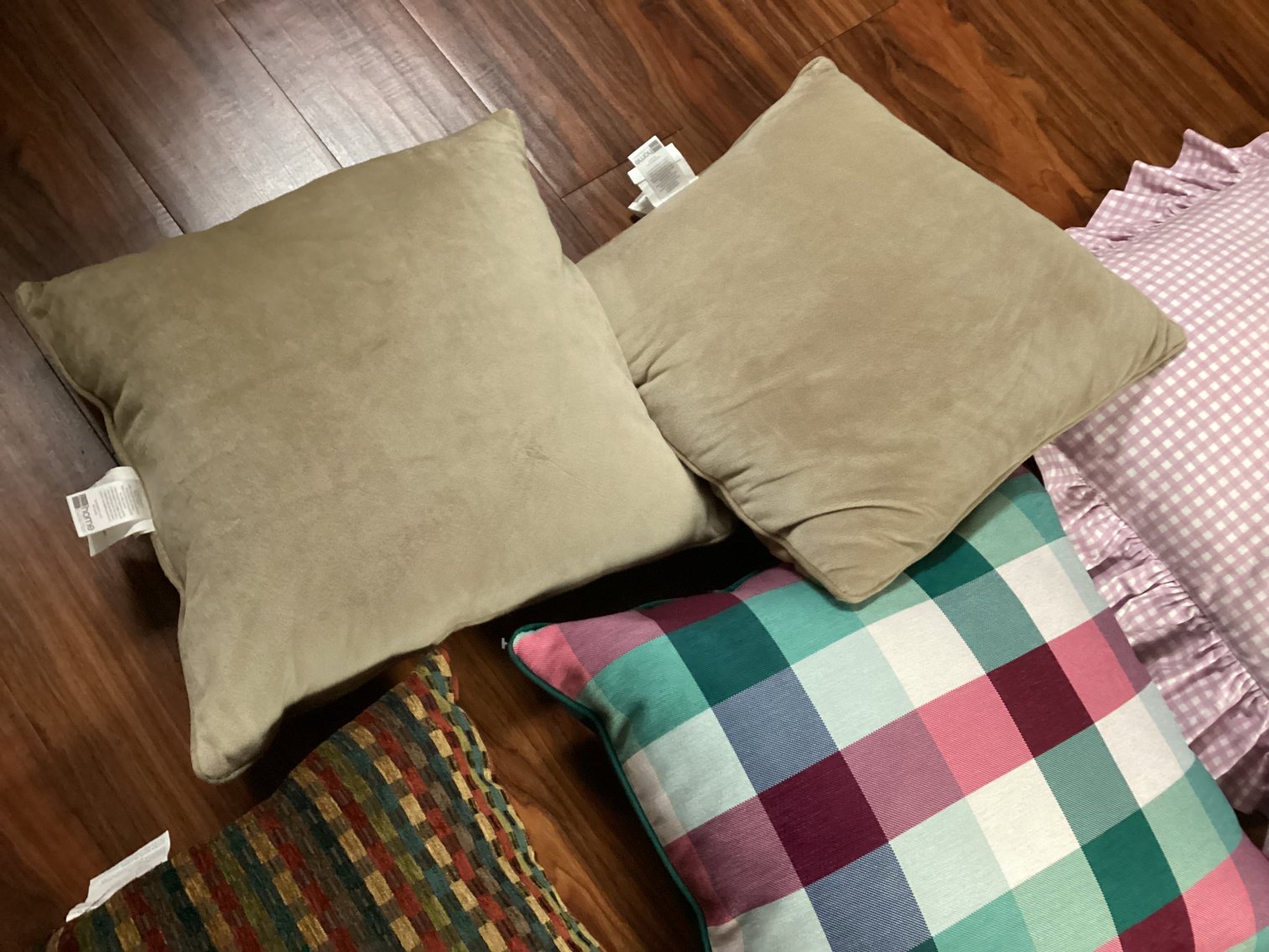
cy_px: 476
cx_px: 634
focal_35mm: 31
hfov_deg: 58.3
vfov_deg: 45.4
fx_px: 1137
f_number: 2.4
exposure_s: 1/30
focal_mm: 3.3
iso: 400
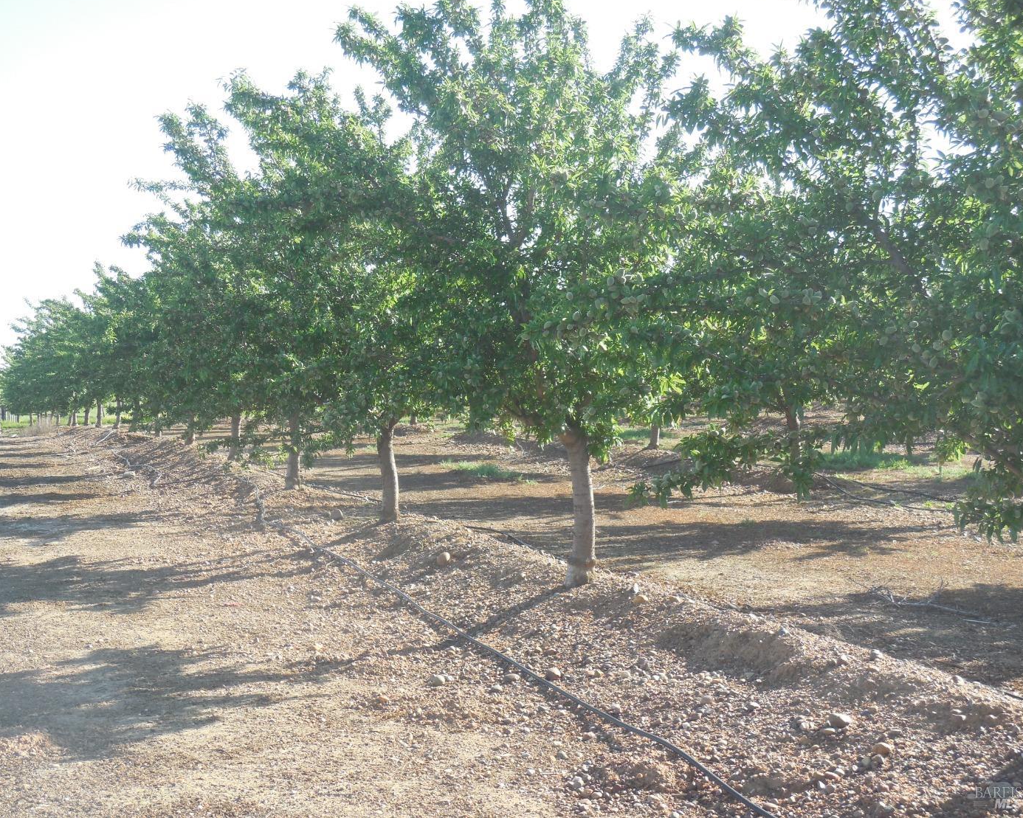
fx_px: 1696
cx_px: 481
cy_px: 404
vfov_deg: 27.1
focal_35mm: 56
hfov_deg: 33.6
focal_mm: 9.4
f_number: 4
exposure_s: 1/320
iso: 125
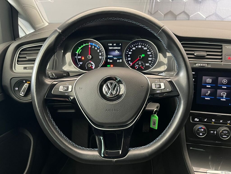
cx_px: 116
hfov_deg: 67.3
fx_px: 174
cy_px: 87
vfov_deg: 53.1
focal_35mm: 26
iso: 500
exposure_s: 1/41
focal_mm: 5.1
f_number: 1.6
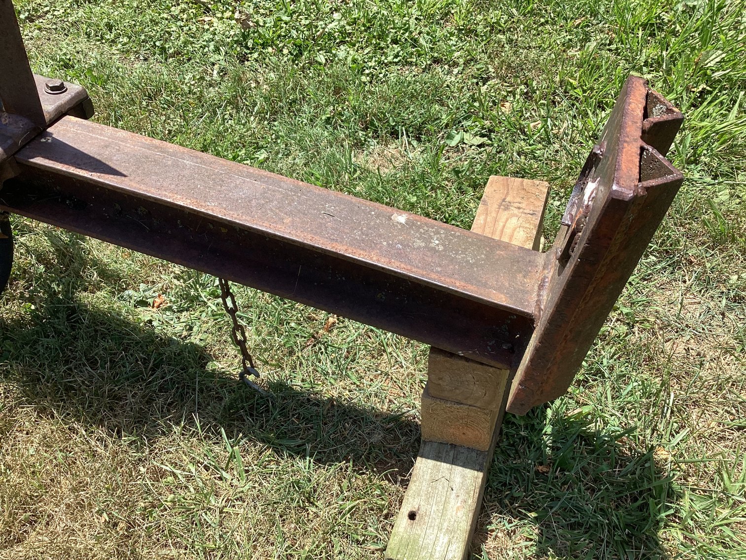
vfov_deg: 45.4
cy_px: 280
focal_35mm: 31
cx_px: 373
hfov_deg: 58.3
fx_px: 668
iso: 25
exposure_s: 1/515
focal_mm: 3.3
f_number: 2.4
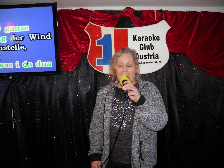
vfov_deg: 49.7
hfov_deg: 63.4
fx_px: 181
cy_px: 84
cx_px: 112
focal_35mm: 28
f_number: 2.8
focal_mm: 4.9
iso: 100
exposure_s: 1/30
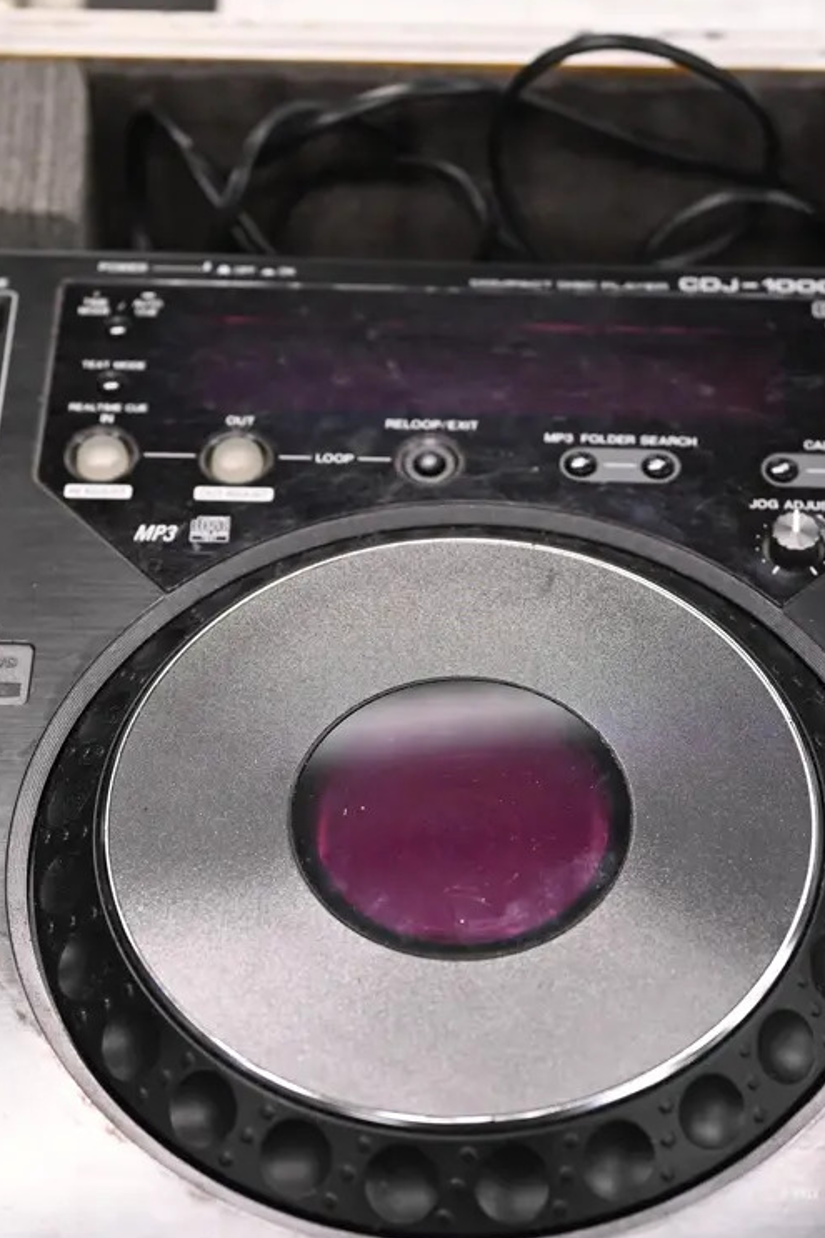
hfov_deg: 12.6
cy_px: 715
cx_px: 463
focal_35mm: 109
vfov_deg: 18.7
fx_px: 3748
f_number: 2.8
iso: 2000
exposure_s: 1/125
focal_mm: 50
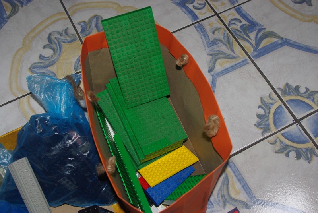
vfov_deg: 34.3
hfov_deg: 49.5
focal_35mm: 39
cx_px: 159
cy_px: 106
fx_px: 345
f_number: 5.6
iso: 800
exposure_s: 1/45
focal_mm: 26.25
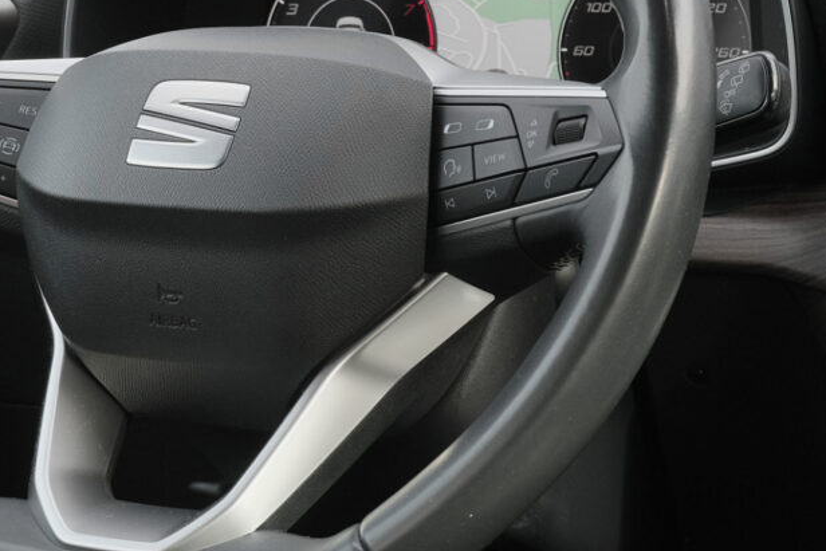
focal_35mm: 113
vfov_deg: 12.1
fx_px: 2593
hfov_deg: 17.9
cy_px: 151
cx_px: 170
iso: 2000
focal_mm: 45
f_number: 9
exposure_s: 1/180
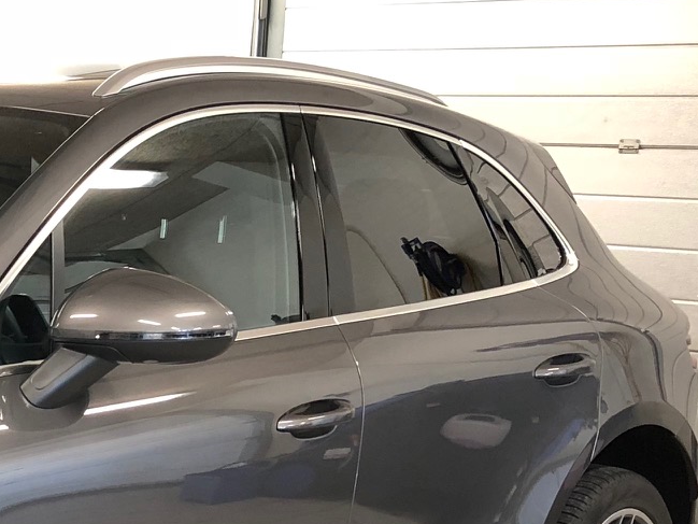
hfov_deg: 20.0
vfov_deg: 16.8
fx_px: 1755
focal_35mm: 87
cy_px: 423
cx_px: -294
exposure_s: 1/17
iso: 64
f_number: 1.8
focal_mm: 3.99
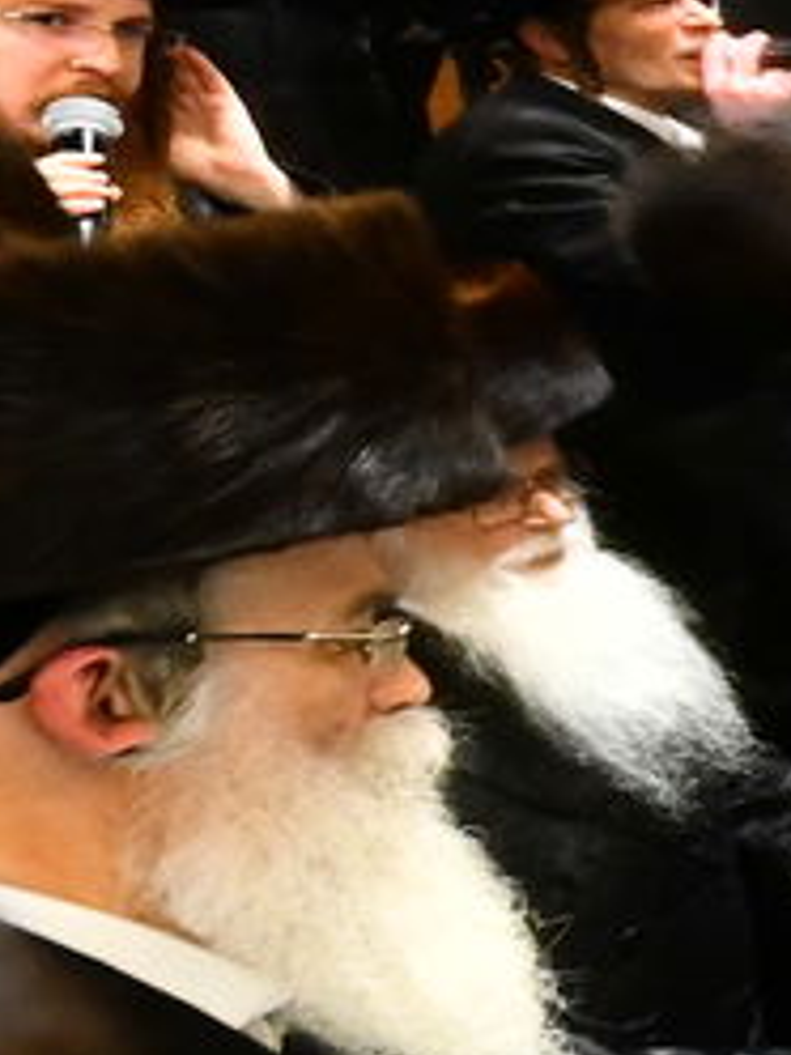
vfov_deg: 29.8
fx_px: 1980
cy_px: 445
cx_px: 2700
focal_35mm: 65
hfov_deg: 9.8
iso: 4000
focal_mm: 12
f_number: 5
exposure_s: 1/160
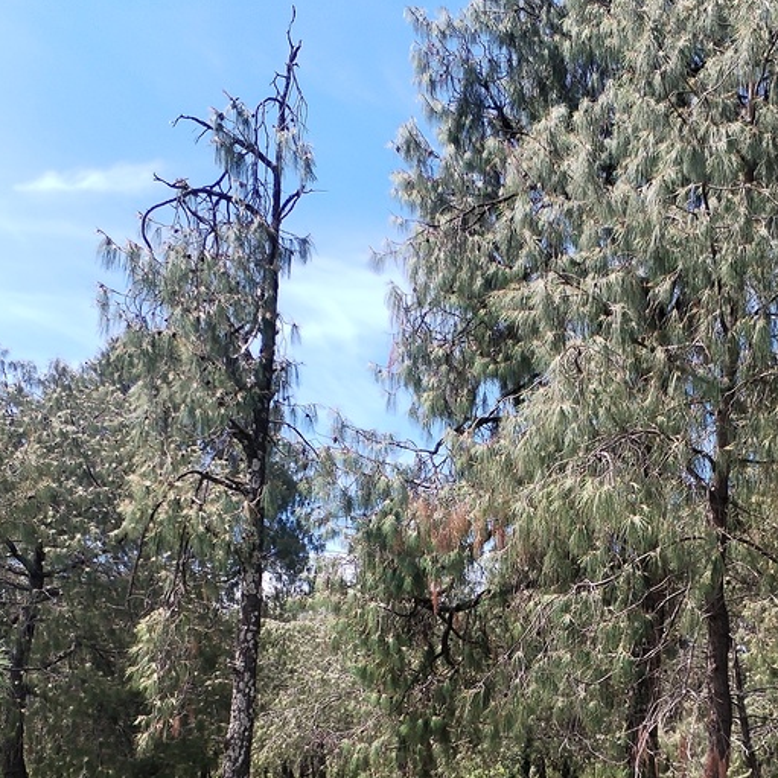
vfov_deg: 30.5
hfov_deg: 31.1
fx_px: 1373
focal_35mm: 54
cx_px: 576
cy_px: 667
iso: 100
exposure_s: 1/528
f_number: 1.8
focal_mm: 4.75
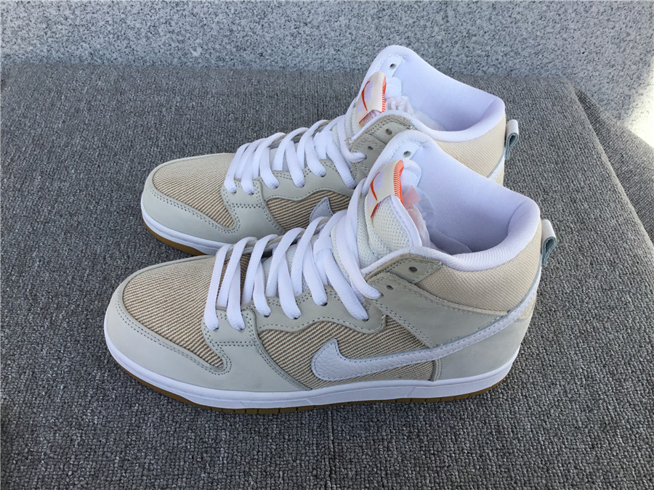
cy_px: 245
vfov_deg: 45.4
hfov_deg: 58.4
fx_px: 586
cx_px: 327
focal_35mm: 31
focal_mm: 3.3
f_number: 2.4
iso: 25
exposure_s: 1/599
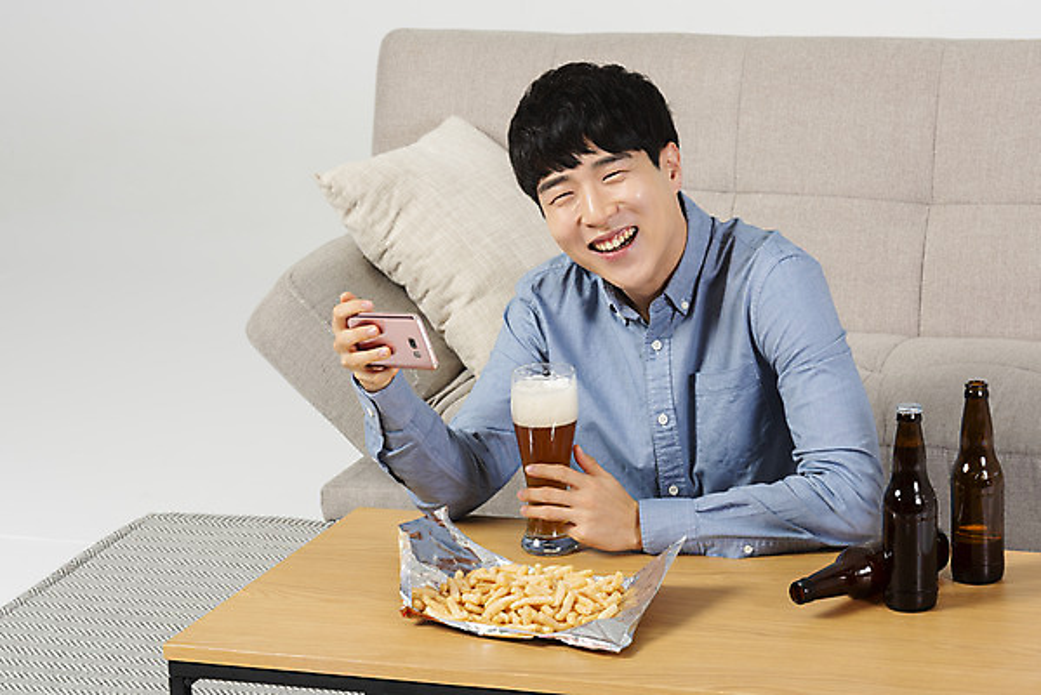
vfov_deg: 11.8
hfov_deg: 17.6
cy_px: 348
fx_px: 3356
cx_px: 520
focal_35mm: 116
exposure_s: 1/125
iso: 100
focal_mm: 116
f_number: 11
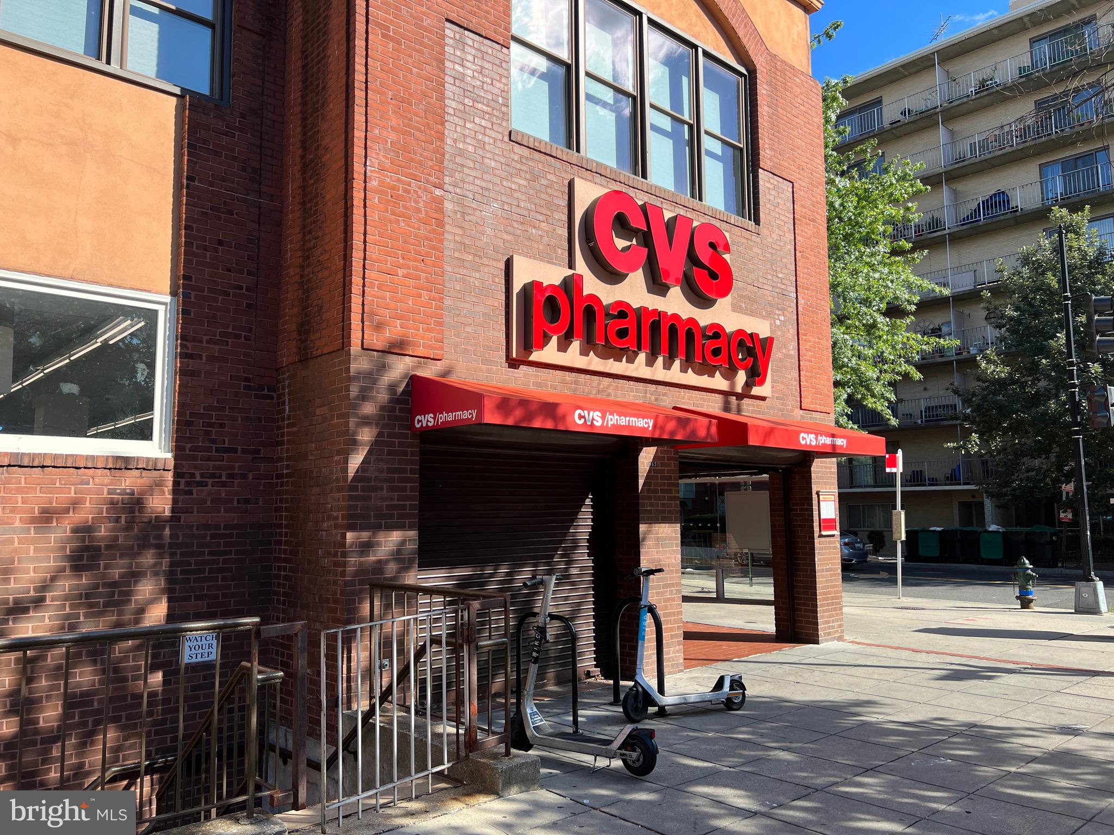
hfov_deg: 67.3
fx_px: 837
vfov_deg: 53.1
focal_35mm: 26
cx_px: 557
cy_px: 418
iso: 50
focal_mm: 5.7
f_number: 1.5
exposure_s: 1/2123
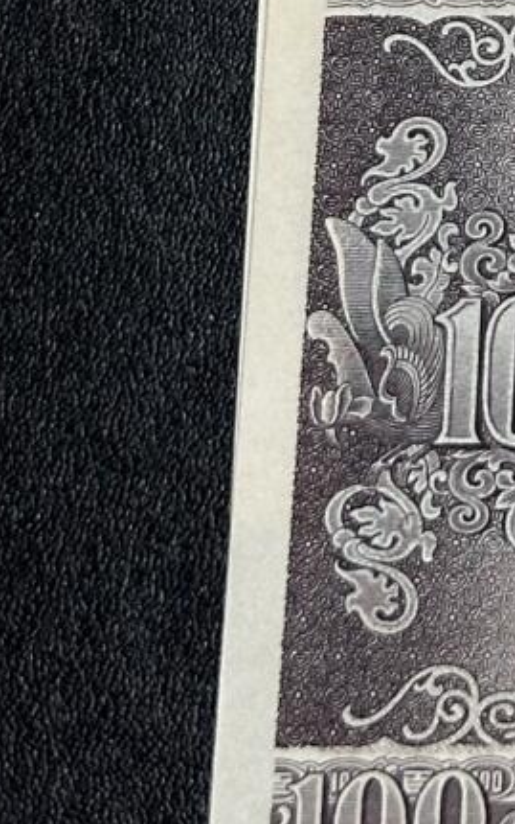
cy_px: -483
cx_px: 1206
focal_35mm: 213
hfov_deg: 5.9
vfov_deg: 9.5
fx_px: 4780
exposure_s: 1/50
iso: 80
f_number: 1.78
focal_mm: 6.86
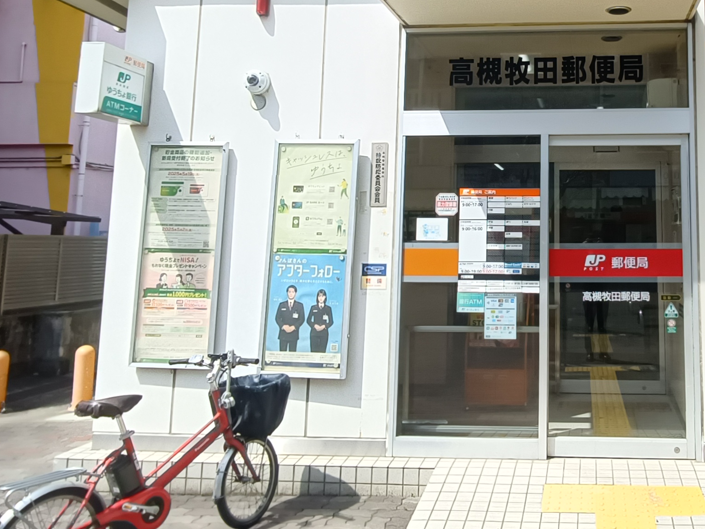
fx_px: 692
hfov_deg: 51.2
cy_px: 148
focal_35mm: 34
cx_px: 544
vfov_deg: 40.9
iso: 64
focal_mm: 1.68
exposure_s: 1/538
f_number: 2.2
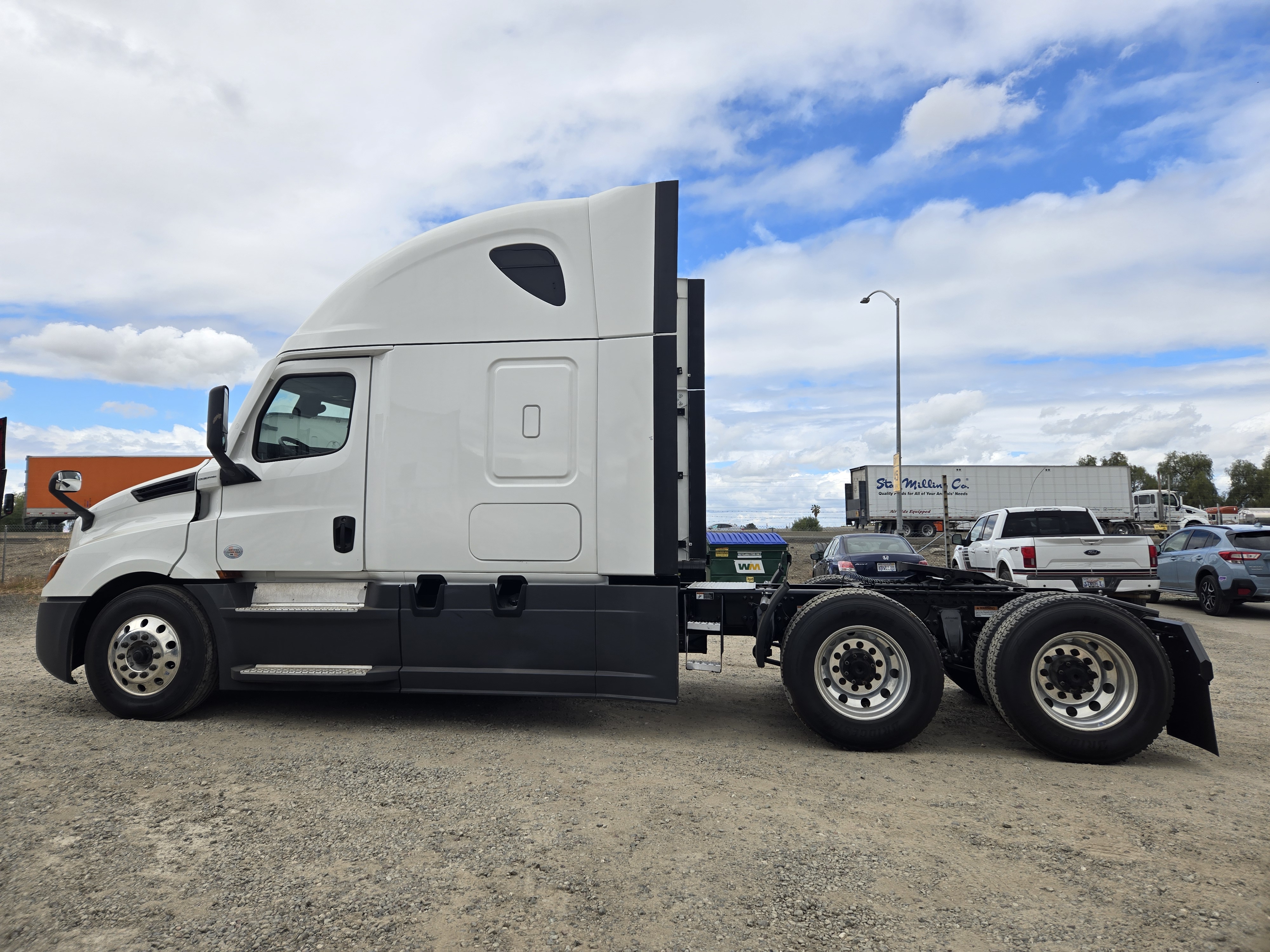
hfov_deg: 73.9
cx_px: 635
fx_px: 844
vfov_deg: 58.9
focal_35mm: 23
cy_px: 476
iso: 25
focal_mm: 5.4
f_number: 1.8
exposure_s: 1/1597
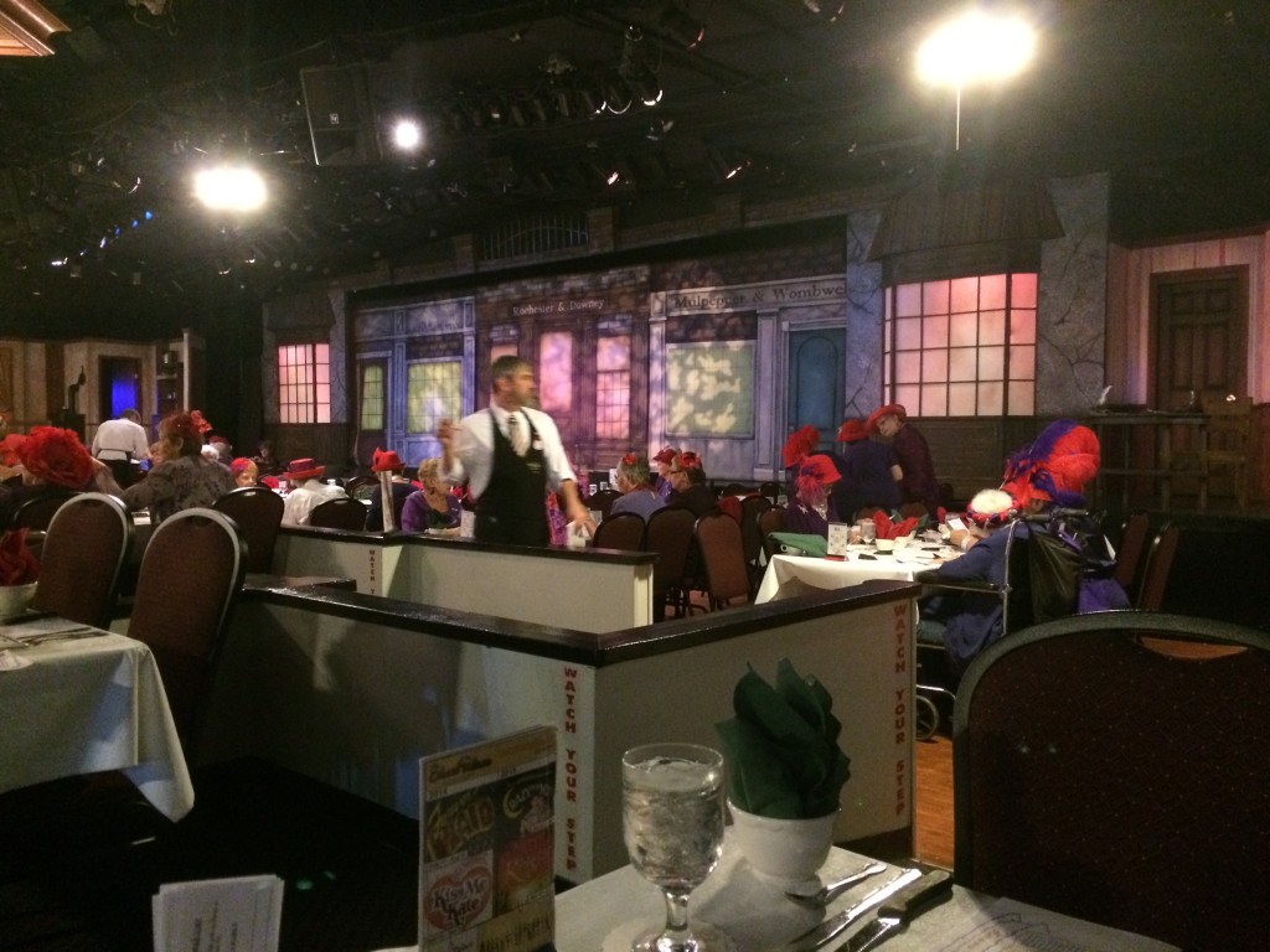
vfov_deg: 48.2
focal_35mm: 29
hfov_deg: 61.7
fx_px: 1064
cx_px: 635
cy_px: 476
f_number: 2.2
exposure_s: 1/15
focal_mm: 4.15
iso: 500
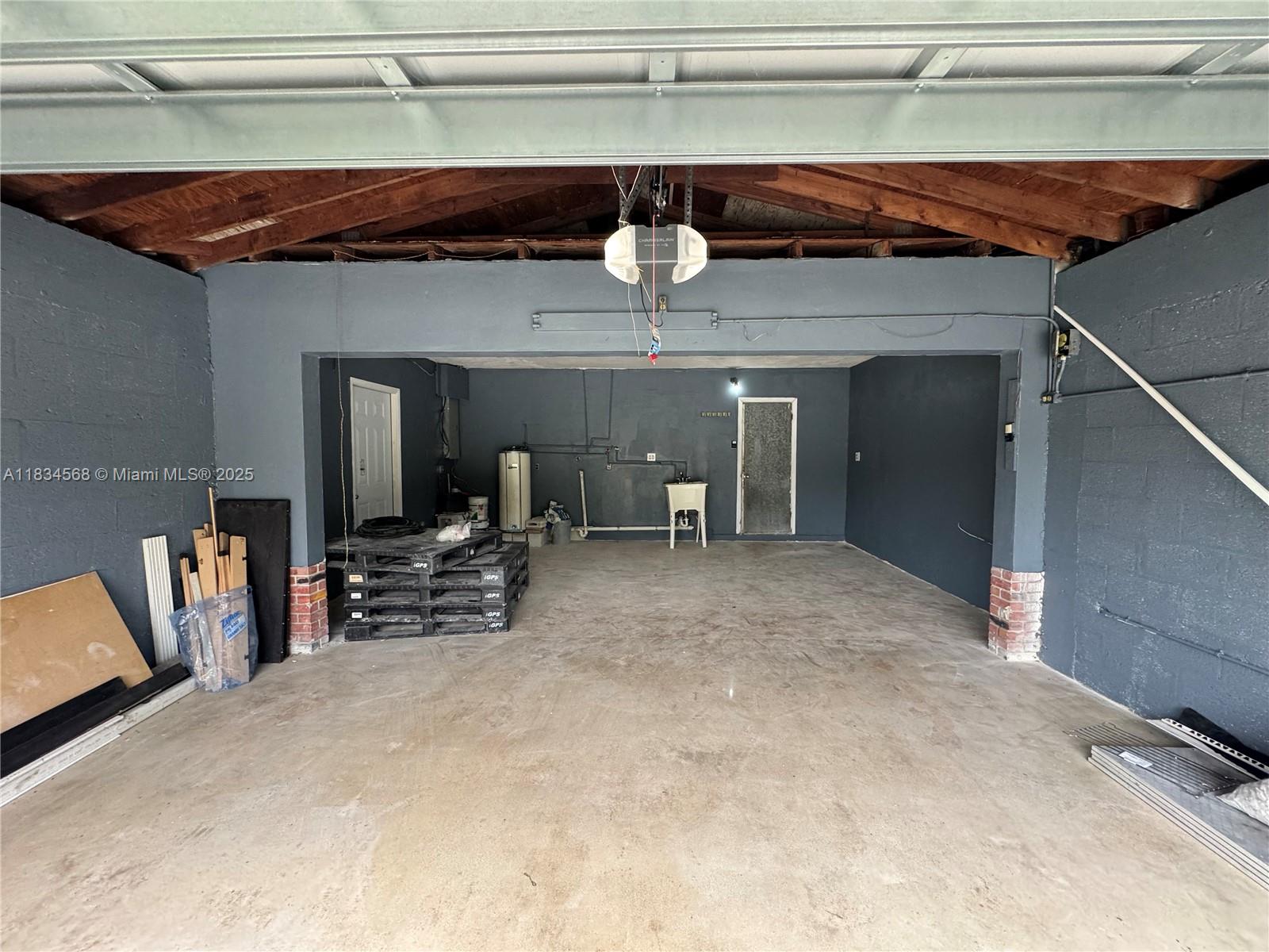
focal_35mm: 14
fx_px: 513
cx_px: 634
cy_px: 476
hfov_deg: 102.1
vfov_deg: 85.7
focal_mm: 2.22
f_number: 2.2
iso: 200
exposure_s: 1/120
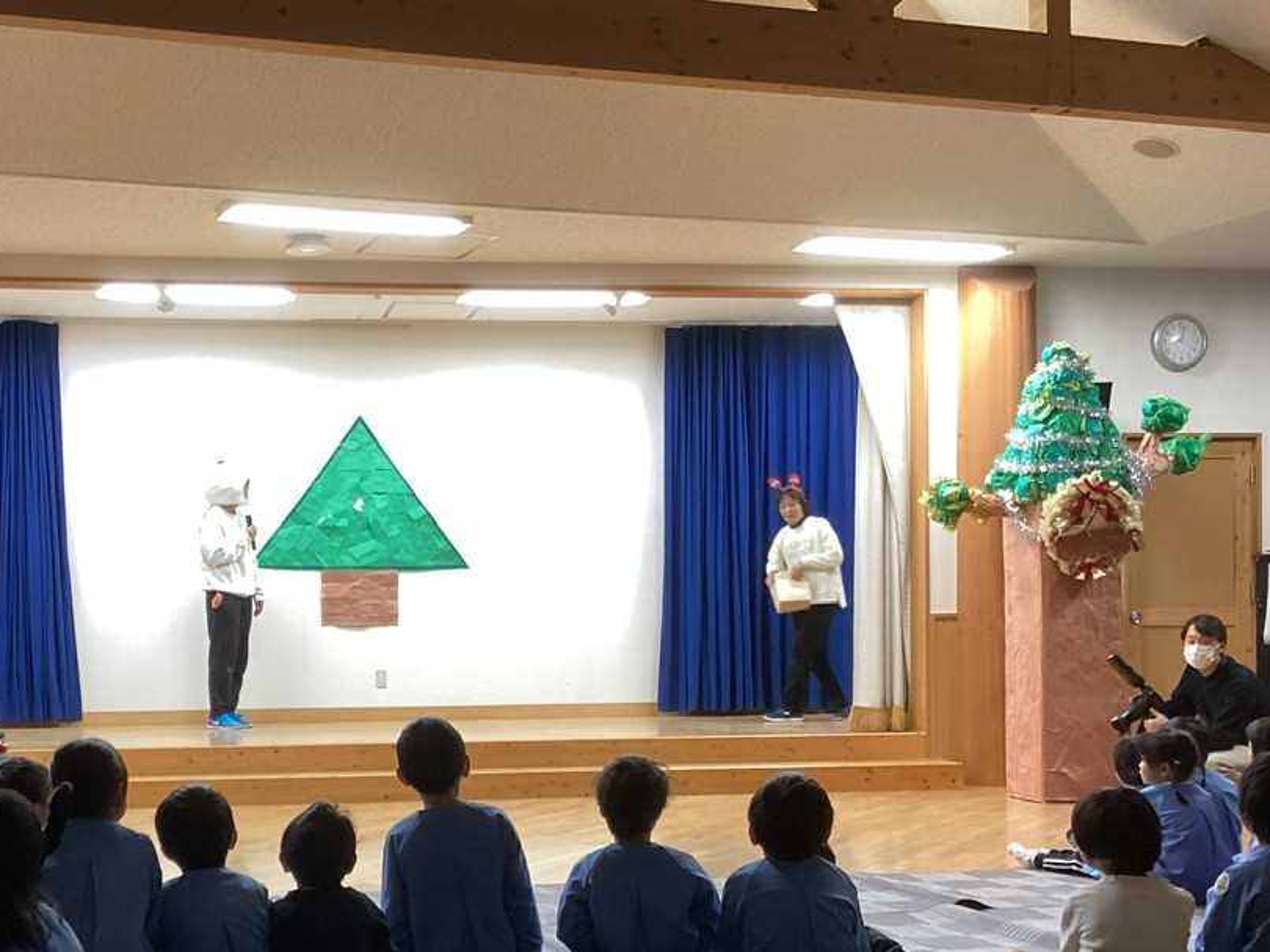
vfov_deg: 29.4
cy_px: 652
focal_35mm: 49
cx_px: 378
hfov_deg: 38.3
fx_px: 1797
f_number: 2.4
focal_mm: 3.3
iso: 250
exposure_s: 1/40
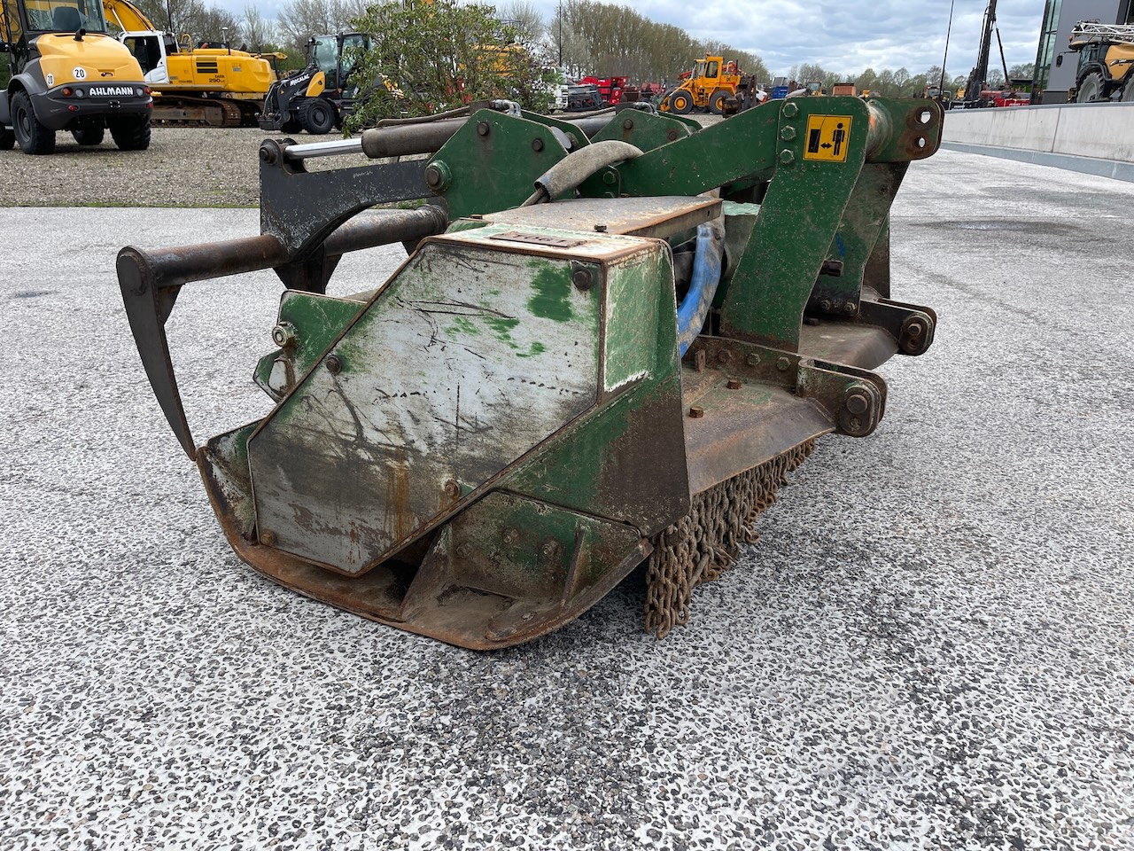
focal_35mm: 26
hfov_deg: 67.3
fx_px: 852
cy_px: 426
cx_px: 567
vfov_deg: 53.1
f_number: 1.6
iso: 32
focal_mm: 5.1
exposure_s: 1/1238
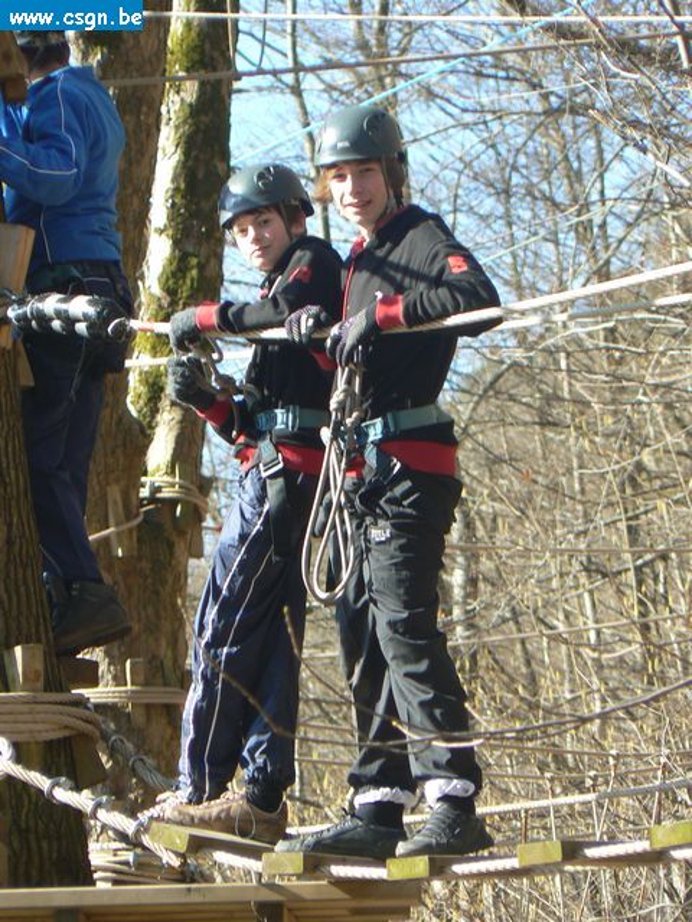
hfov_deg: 4.5
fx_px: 8823
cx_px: 346
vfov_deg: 6.0
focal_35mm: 331
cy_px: 461
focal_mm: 55.2
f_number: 5.6
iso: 80
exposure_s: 1/125
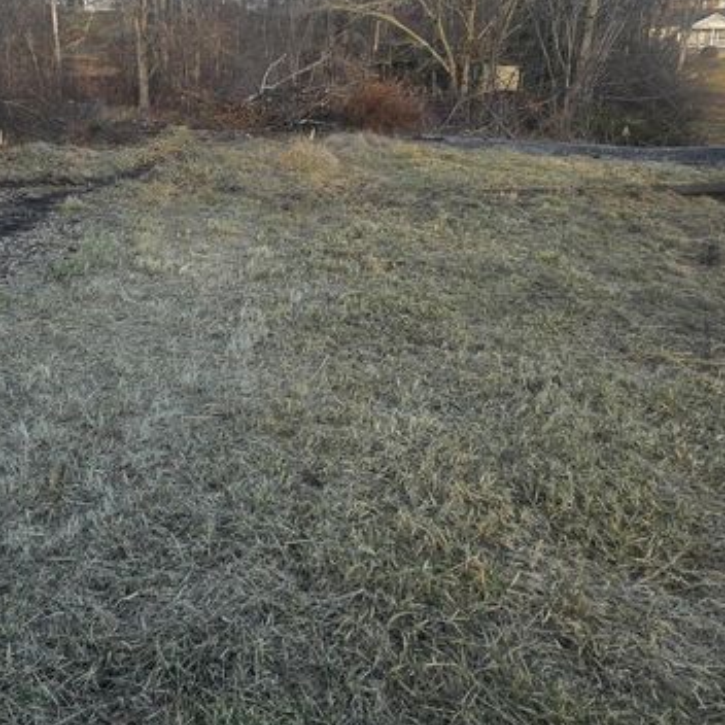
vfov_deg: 44.4
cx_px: 247
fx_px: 877
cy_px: 251
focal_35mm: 37
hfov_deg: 44.3
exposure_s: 1/351
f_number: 1.8
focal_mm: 5.4
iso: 25
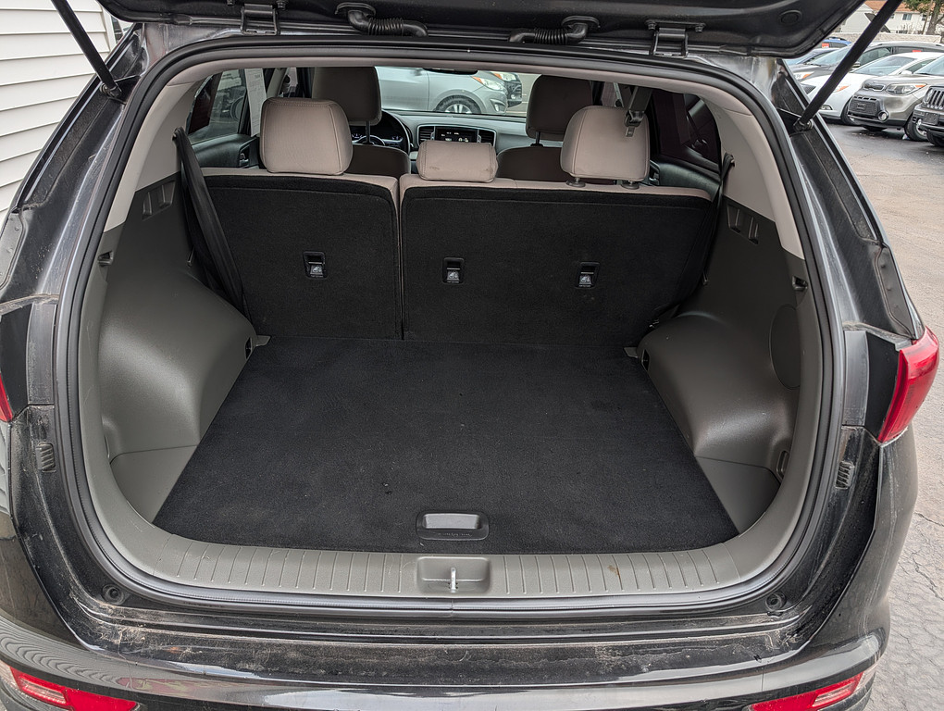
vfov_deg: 56.9
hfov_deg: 71.5
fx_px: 655
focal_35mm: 24
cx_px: 472
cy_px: 356
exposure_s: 1/187
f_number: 1.68
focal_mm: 6.9
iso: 22
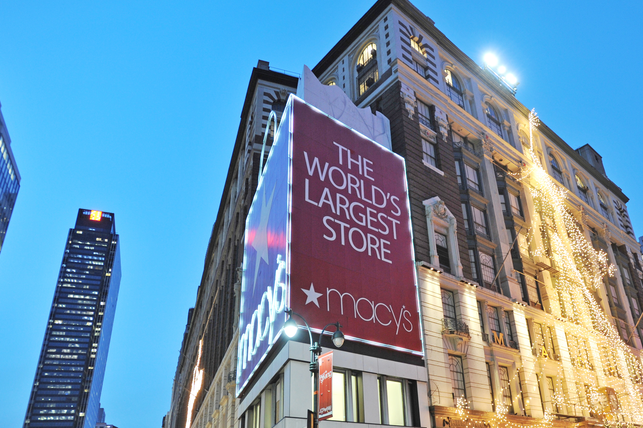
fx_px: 518
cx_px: 408
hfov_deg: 62.7
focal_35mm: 29
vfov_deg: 44.5
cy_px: 269
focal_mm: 22
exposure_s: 1/25
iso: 1000
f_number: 3.5
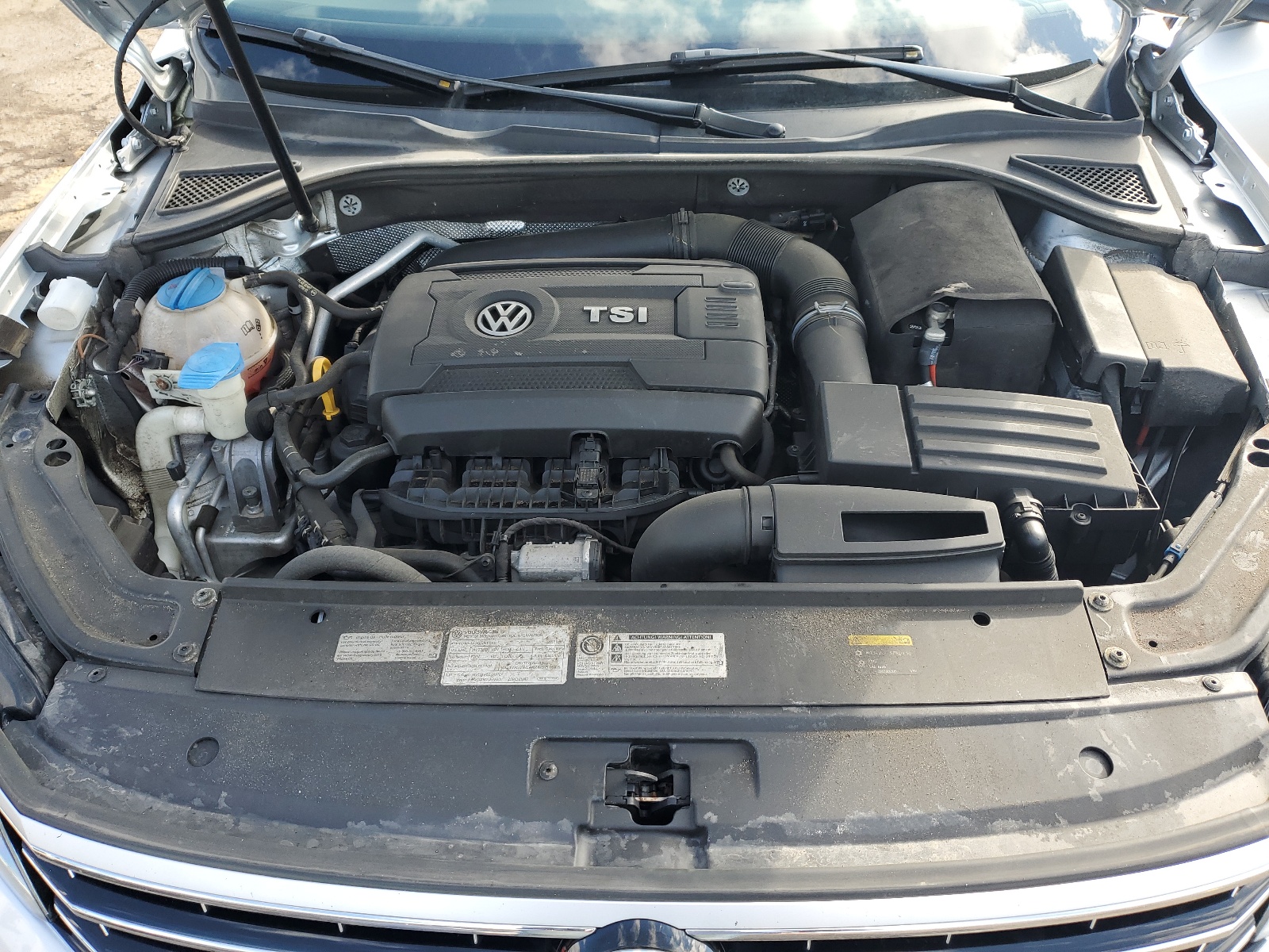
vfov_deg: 53.1
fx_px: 953
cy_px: 476
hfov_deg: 67.3
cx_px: 634
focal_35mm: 26
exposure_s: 1/312
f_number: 1.5
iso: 50
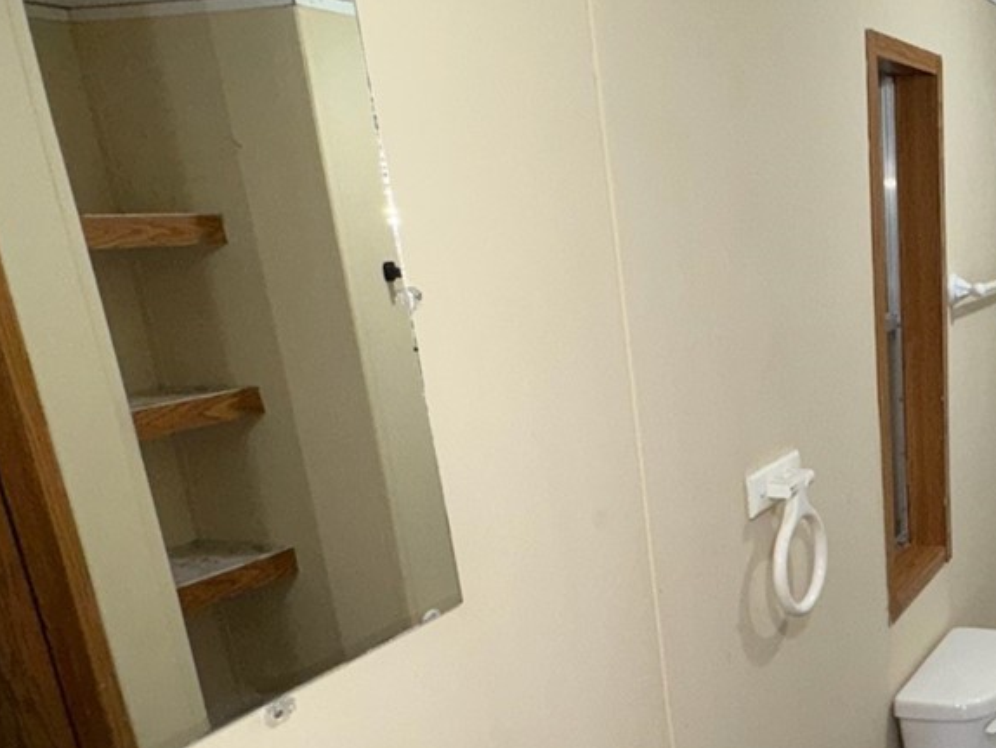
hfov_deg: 42.2
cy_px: 566
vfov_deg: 36.0
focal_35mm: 39
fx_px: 1123
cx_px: 967
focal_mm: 2.22
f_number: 2.2
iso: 100
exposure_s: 1/60
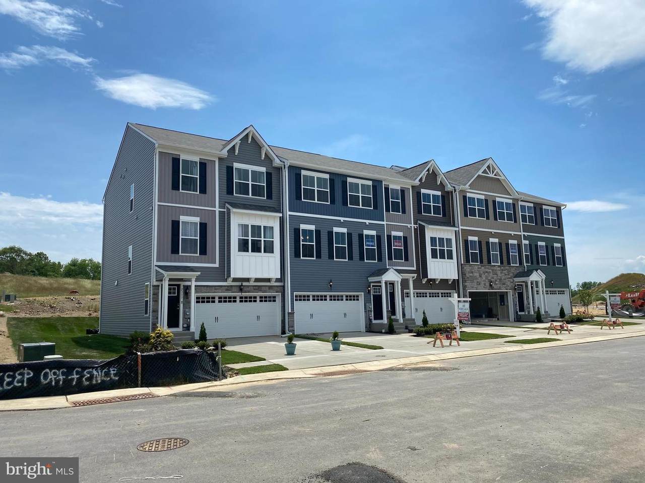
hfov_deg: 67.3
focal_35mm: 26
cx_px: 322
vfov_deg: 53.1
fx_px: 484
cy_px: 242
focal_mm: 4.25
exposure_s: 1/5236
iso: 32
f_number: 1.8
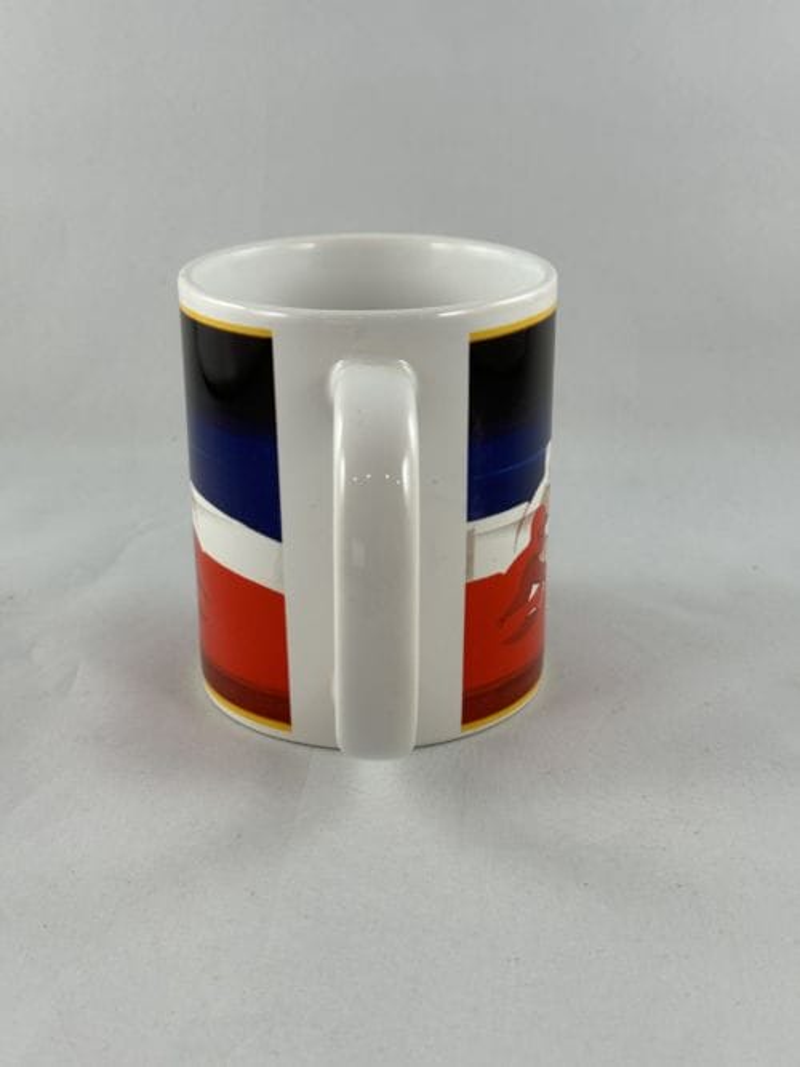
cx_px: 400
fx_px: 1480
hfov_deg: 30.3
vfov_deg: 39.7
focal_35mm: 48
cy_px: 534
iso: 50
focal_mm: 6.86
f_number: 1.78
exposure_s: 1/101
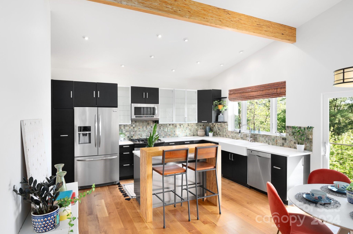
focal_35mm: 20
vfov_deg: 61.8
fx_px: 196
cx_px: 176
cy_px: 117
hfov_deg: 84.0
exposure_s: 1/60
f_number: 8
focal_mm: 20
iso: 400
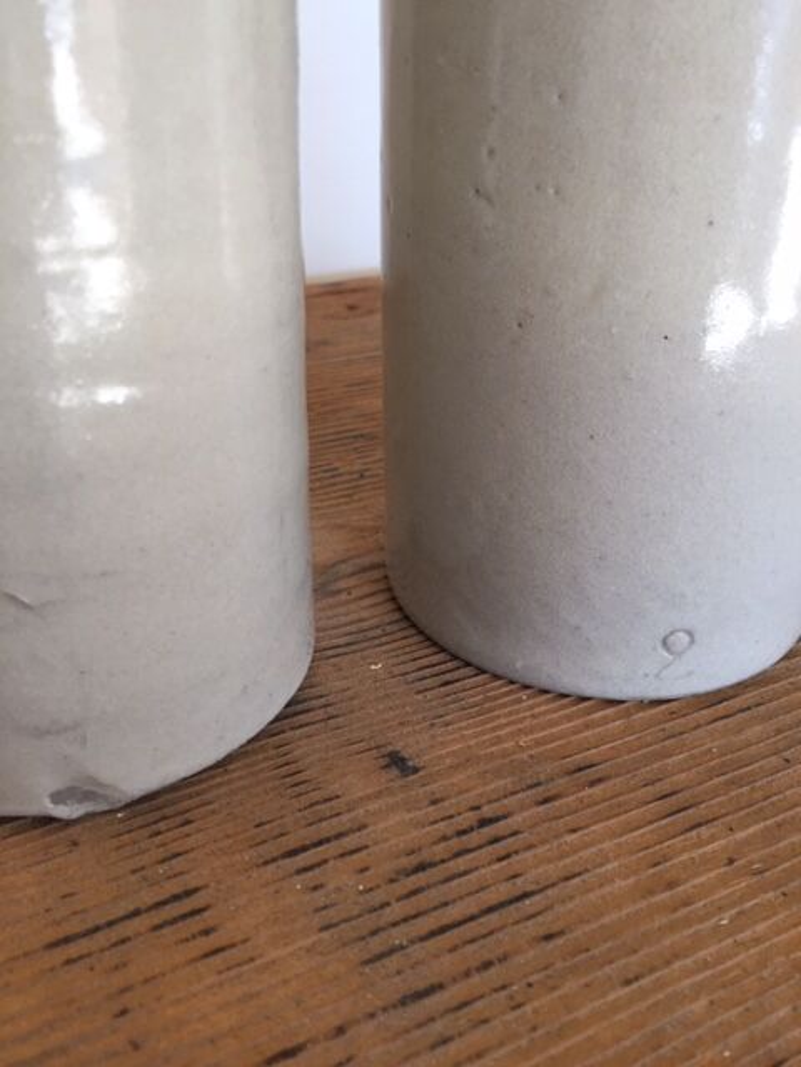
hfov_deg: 48.2
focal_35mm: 29
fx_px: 895
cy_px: 534
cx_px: 400
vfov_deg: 61.7
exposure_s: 1/50
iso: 32
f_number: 2.2
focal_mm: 4.15
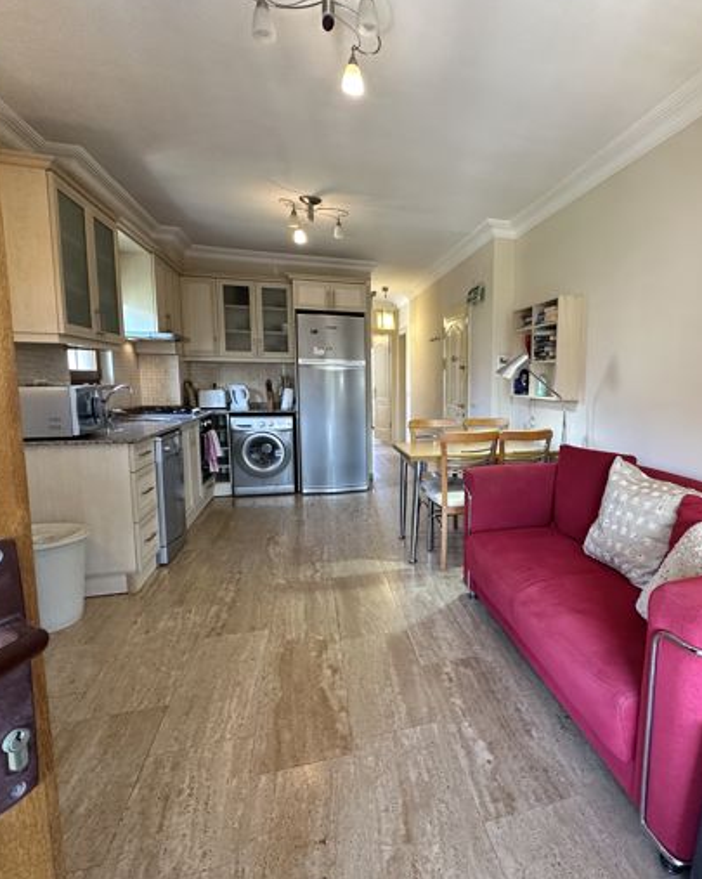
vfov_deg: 83.3
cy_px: 439
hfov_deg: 68.5
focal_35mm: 19
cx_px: 476
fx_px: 494
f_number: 2.2
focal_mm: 2.22
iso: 250
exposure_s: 1/100
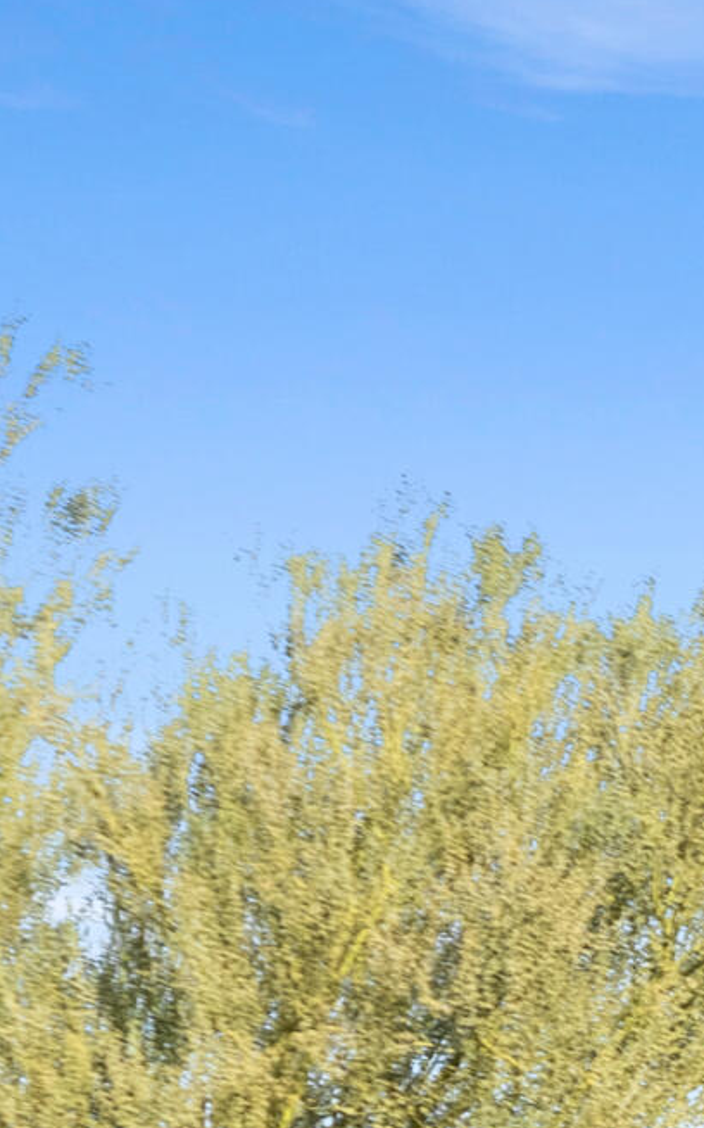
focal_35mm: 164
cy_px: 1516
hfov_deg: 6.7
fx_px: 5036
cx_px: 2587
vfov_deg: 12.3
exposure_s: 1/1000
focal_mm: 35
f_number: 2.8
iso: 250
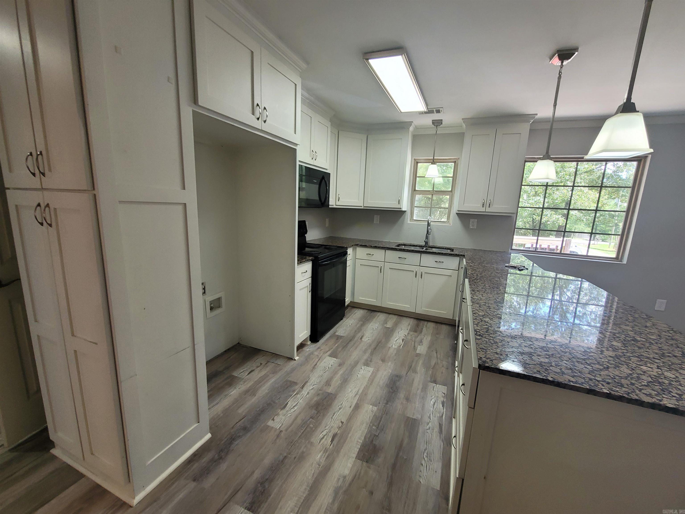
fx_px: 257
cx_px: 342
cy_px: 257
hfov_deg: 106.2
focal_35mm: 13
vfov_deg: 89.9
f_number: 2.2
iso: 100
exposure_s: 1/60
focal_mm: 2.2
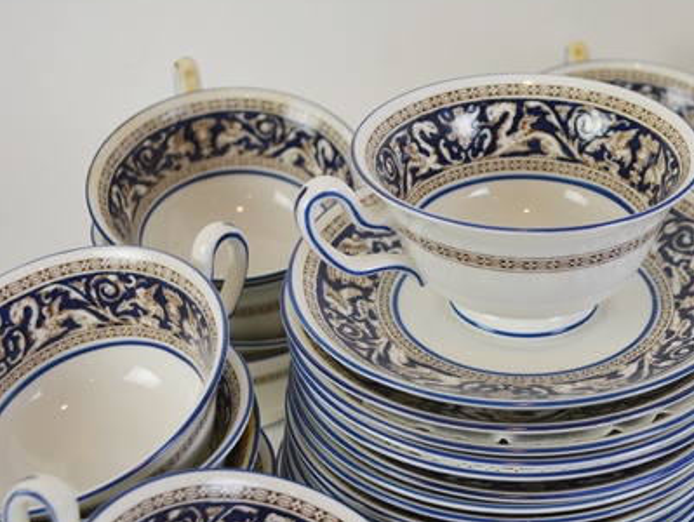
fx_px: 1304
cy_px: 324
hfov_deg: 29.3
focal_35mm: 65
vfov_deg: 22.6
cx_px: 520
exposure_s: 1/100
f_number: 5
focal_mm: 30
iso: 400
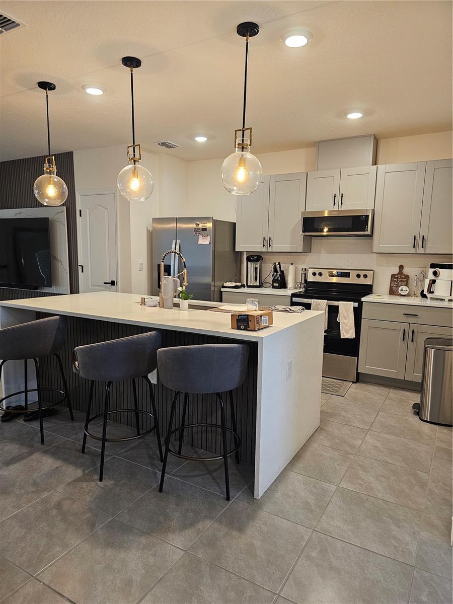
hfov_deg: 58.9
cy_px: 302
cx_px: 226
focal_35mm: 23
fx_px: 401
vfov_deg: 73.9
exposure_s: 1/120
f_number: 1.7
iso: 320
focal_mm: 6.3
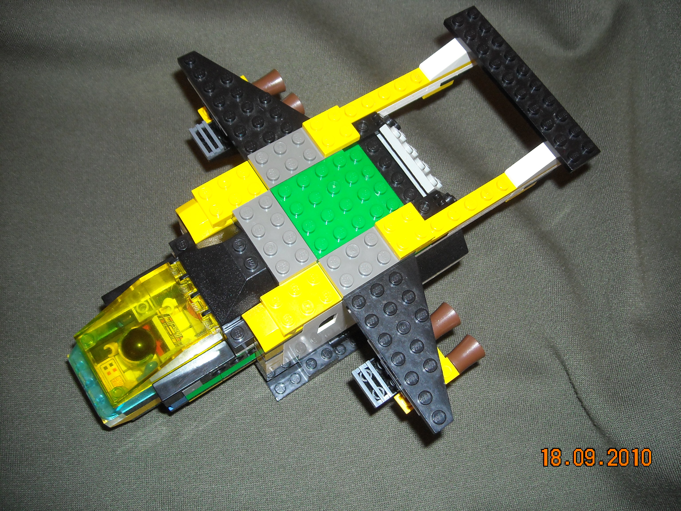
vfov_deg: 40.7
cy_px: 256
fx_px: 689
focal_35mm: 35
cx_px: 340
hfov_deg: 52.6
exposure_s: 1/60
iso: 200
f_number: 2.8
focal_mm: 5.7
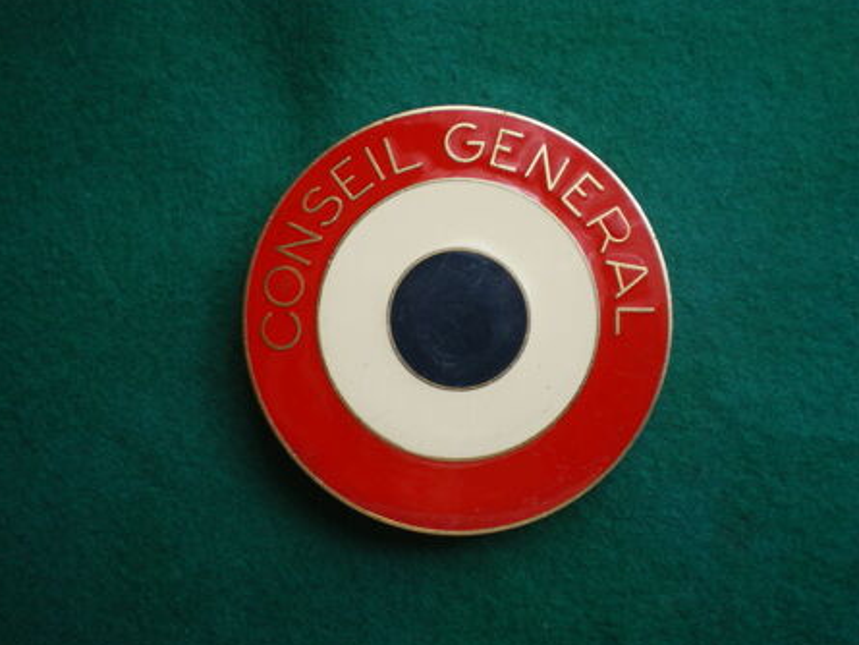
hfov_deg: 45.8
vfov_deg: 35.1
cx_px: 432
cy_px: 340
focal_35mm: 41
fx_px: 1018
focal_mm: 6.3
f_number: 3.1
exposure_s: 1/50
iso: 100
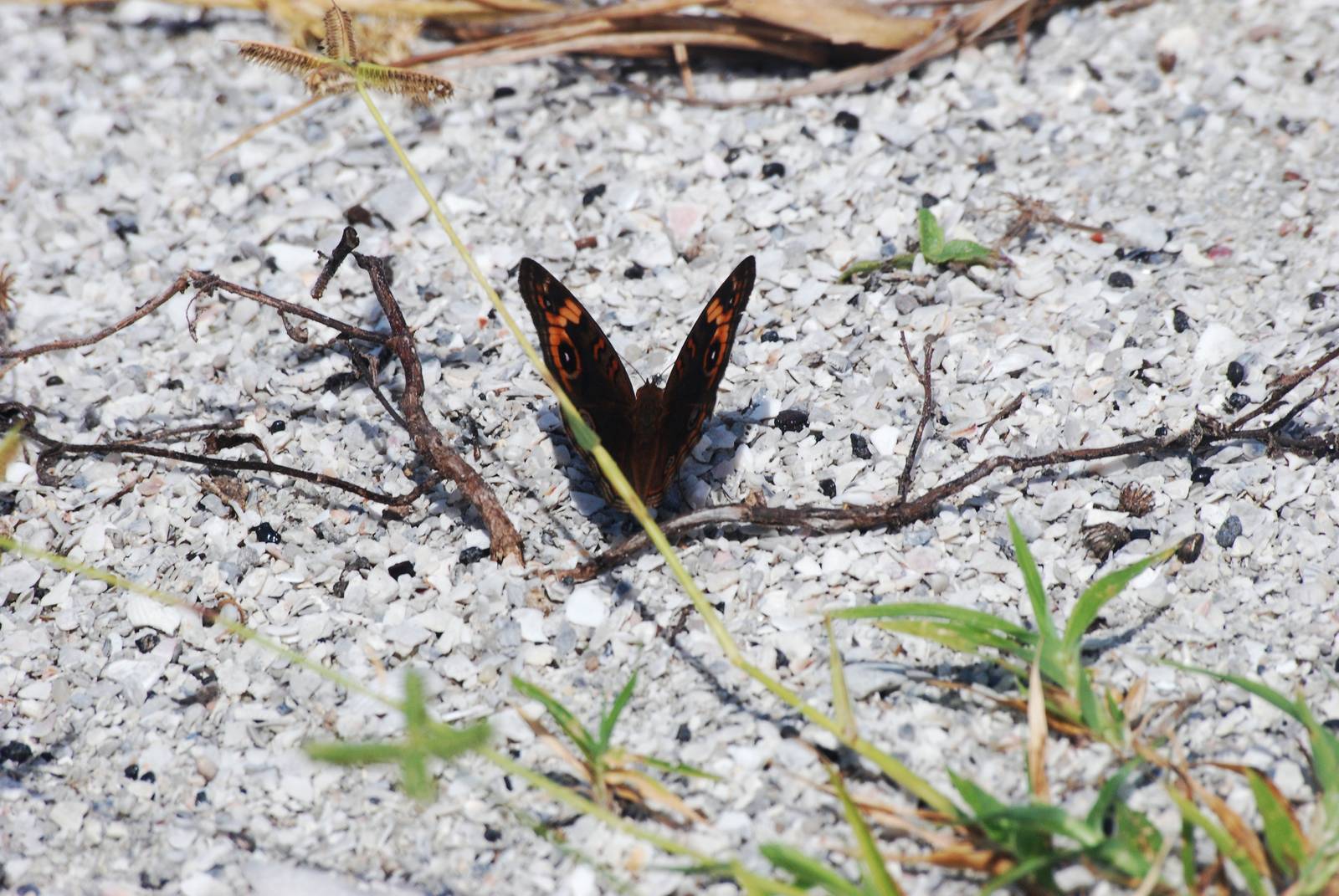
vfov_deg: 3.1
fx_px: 16757
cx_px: 670
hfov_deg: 4.6
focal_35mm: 450
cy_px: 448
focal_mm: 300
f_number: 11
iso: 400
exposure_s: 1/640
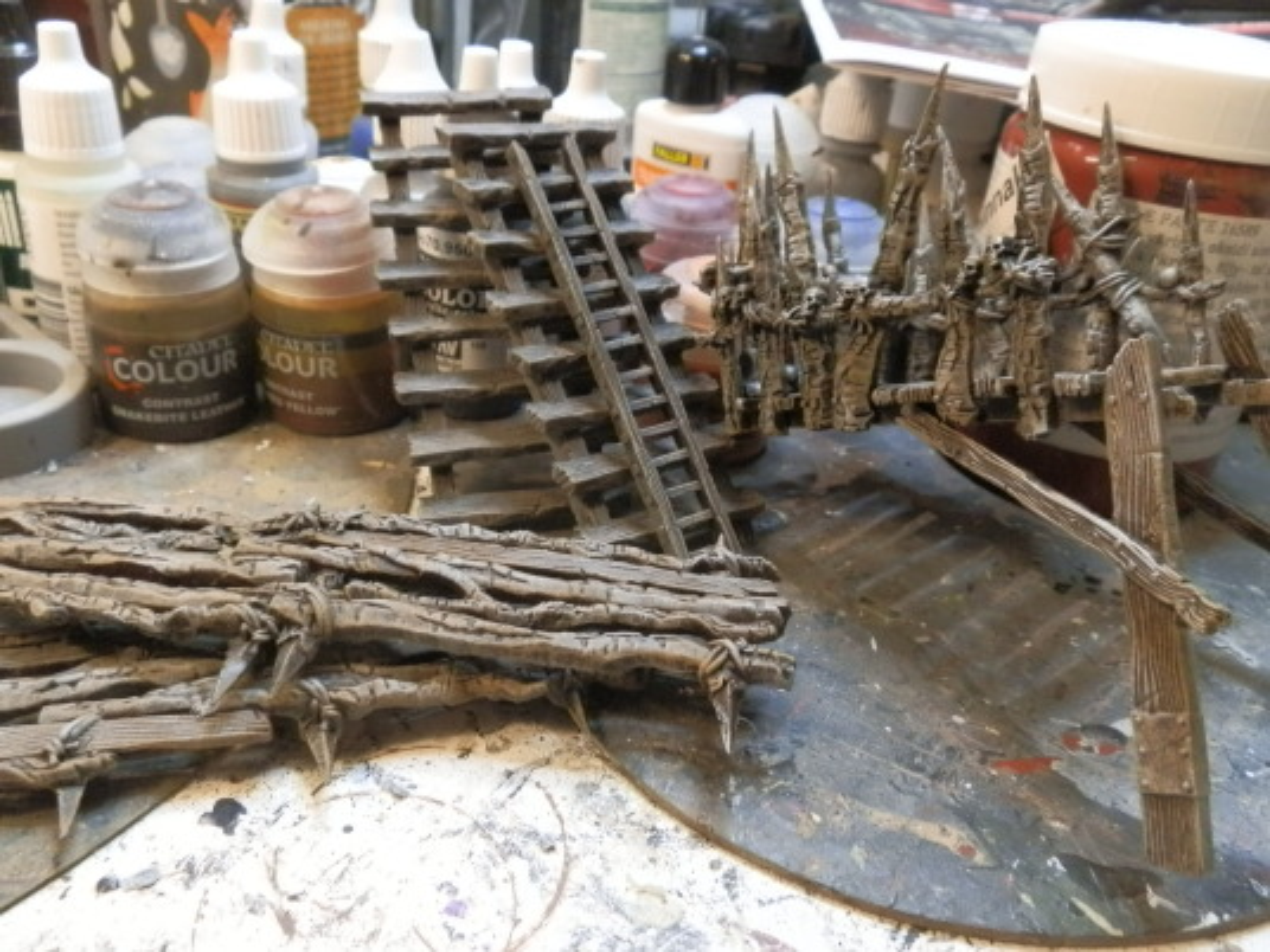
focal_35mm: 28
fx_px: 1027
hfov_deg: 63.4
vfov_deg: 49.7
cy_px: 476
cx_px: 635
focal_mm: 5
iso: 400
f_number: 3.1
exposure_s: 1/80
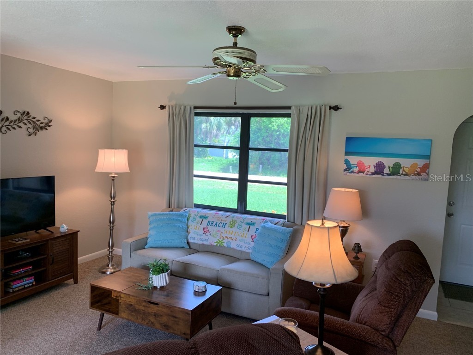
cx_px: 236
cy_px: 178
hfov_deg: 67.3
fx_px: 355
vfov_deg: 53.1
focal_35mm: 26
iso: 100
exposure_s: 1/120
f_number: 1.8
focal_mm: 4.25
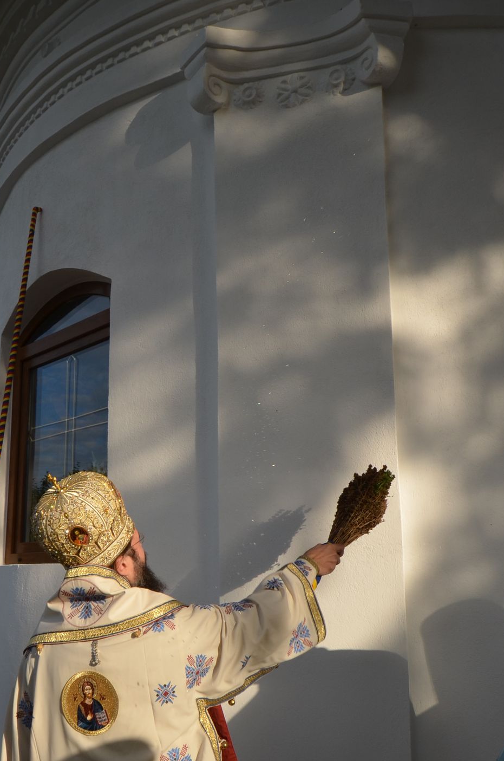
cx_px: 148
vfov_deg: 55.5
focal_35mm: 34
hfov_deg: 38.0
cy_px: 454
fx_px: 718
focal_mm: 11
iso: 125
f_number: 8
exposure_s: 1/250
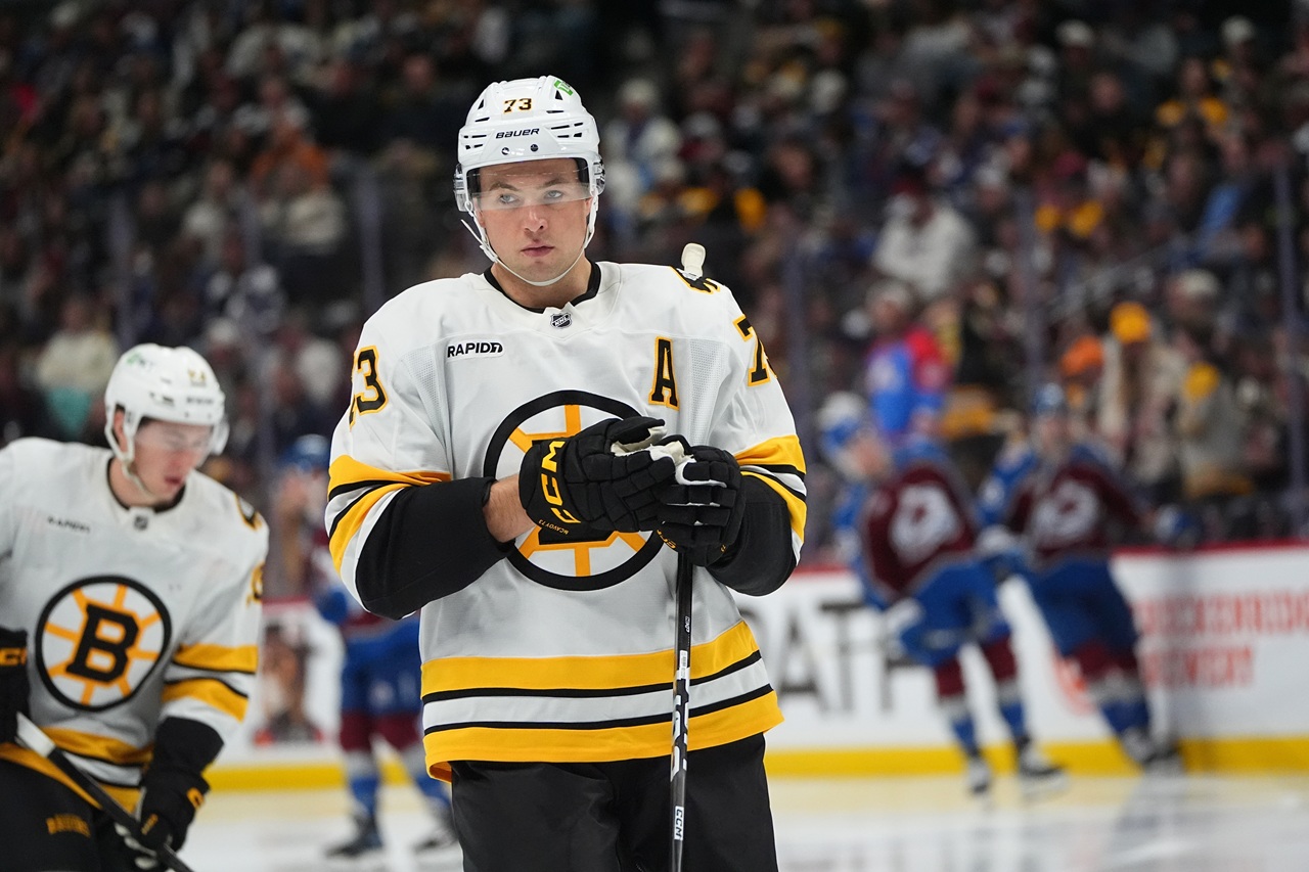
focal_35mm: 259
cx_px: 654
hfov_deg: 8.0
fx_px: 9416
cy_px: 436
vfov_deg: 5.3
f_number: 5.6
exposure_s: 1/1600
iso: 6400
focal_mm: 259
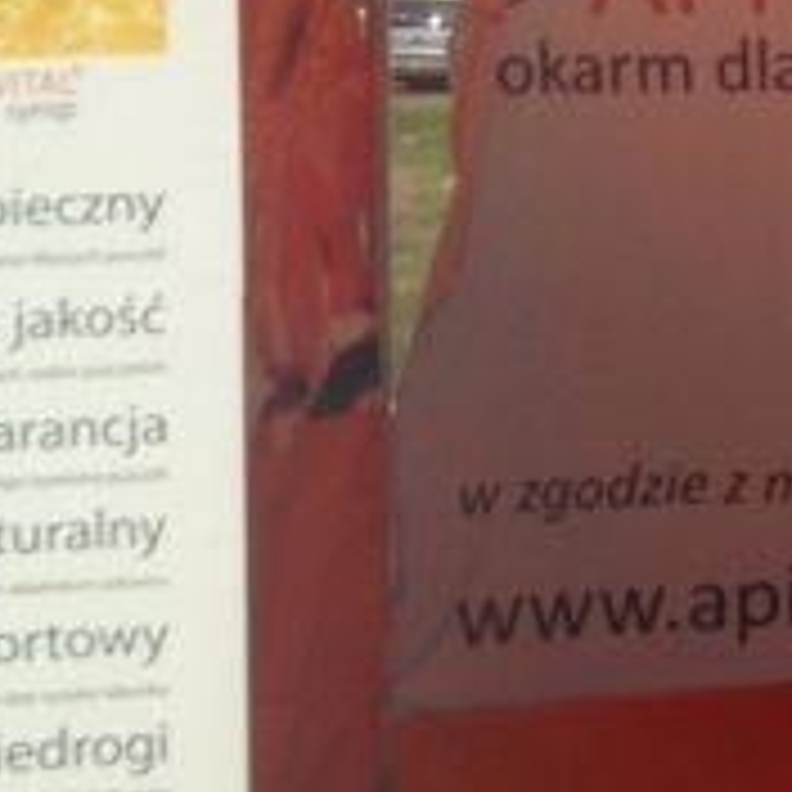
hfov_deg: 11.5
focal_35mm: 141
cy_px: 63
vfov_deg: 12.3
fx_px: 3650
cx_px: 1444
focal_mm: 4.28
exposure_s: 1/2907
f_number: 2.4
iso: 50
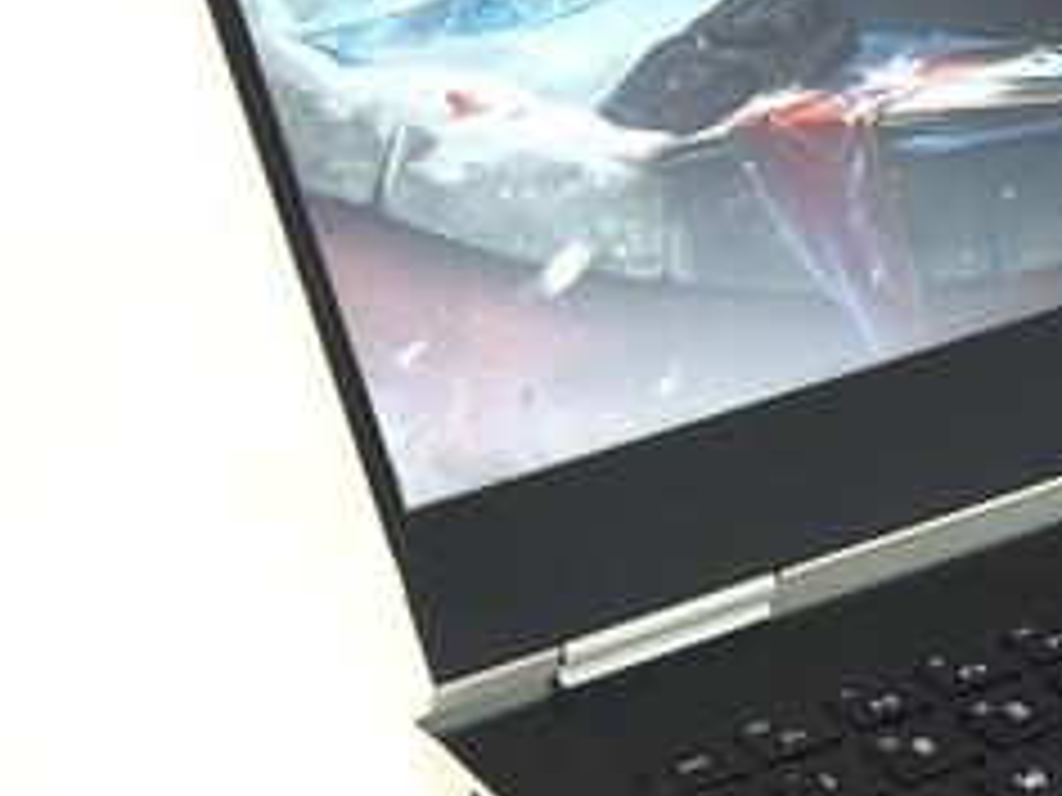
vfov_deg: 9.1
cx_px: 1346
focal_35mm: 163
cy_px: 288
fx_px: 5001
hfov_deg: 11.8
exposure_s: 1/136
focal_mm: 6.76
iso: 64
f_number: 1.78
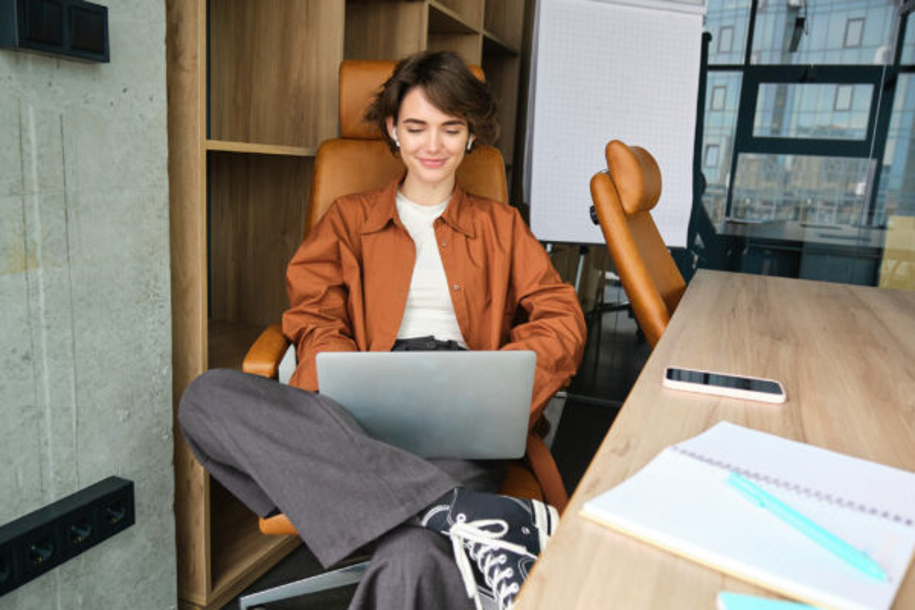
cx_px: 458
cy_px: 305
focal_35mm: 27
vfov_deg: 47.9
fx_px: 686
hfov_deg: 67.4
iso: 400
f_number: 2.8
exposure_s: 1/125
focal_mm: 18.2
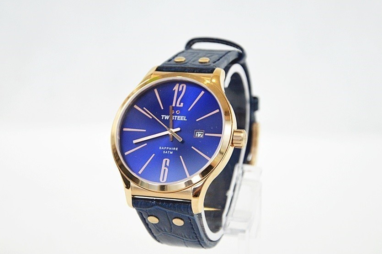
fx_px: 1198
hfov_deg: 18.1
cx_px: 177
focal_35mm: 113
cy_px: 134
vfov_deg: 12.1
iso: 1600
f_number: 5.3
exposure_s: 1/200
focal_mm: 70
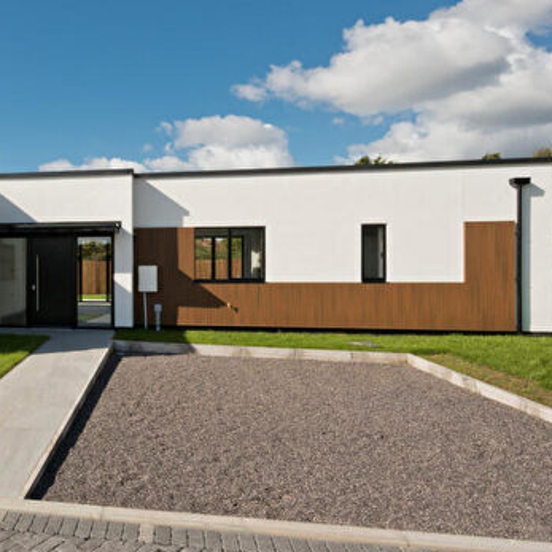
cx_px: 72
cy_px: 269
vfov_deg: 65.0
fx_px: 433
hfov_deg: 57.4
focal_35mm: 24
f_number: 13
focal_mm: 14
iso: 400
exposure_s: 1/640
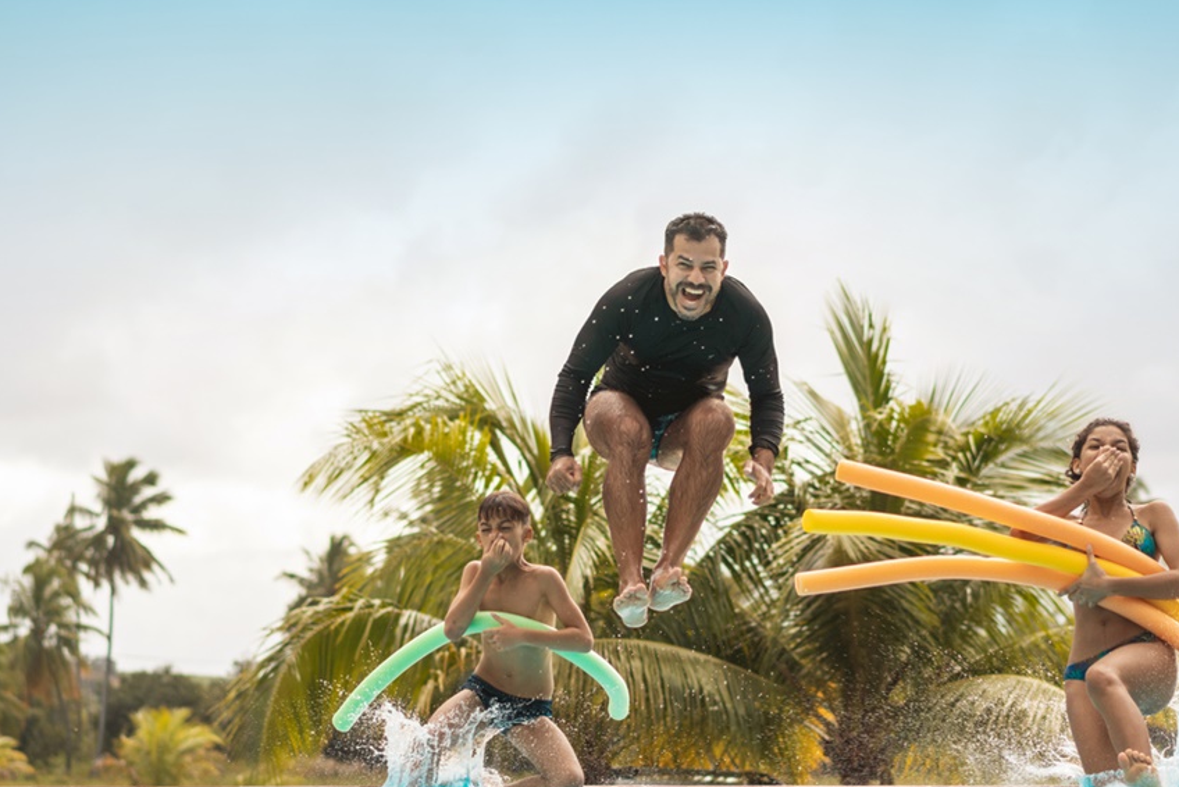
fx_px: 3823
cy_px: 535
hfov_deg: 17.5
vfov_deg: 11.7
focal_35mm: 117
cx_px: 761
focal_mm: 55
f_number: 2.2
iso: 100
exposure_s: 1/1600
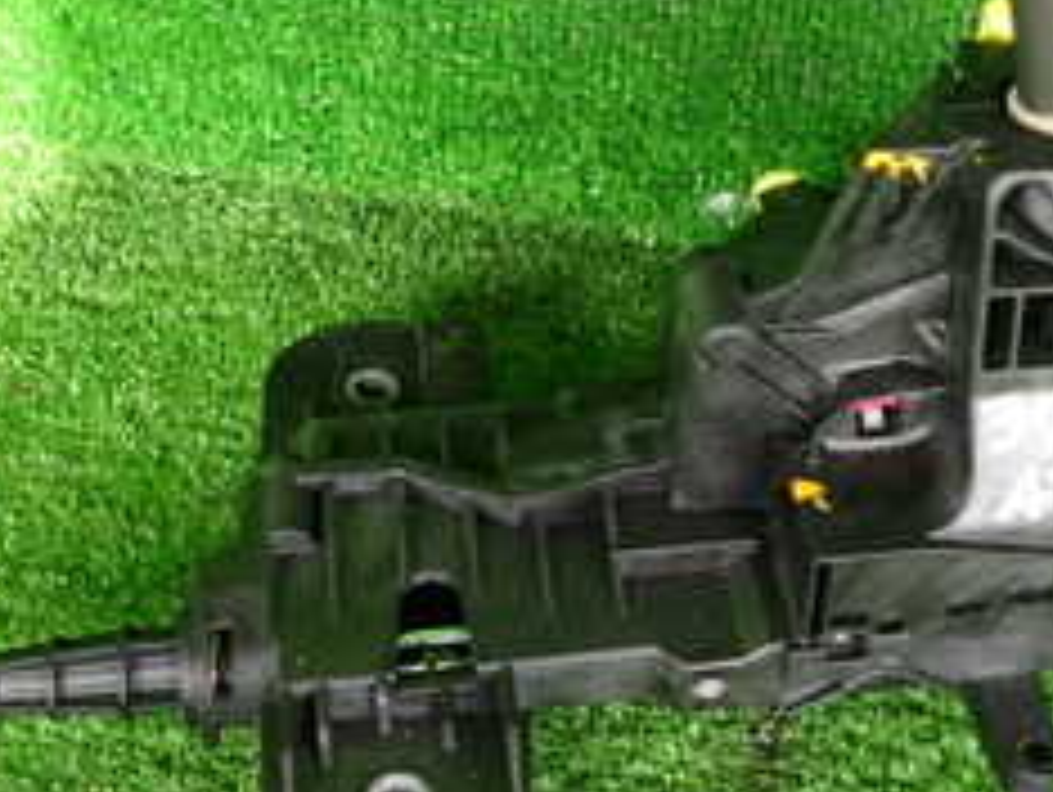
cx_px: 639
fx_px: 1949
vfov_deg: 22.6
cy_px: 135
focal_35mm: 64
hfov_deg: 30.1
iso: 200
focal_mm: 4.5
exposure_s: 1/80
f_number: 2
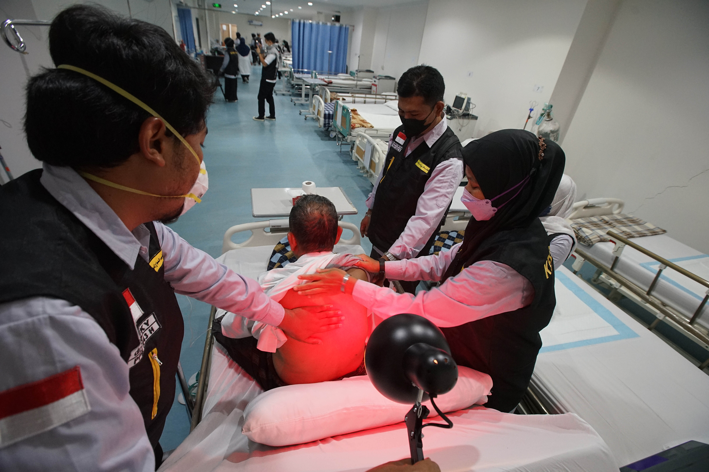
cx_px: 354
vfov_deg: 73.7
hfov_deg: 96.7
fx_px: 315
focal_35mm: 16
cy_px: 236
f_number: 5.6
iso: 2500
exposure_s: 1/125
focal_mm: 16
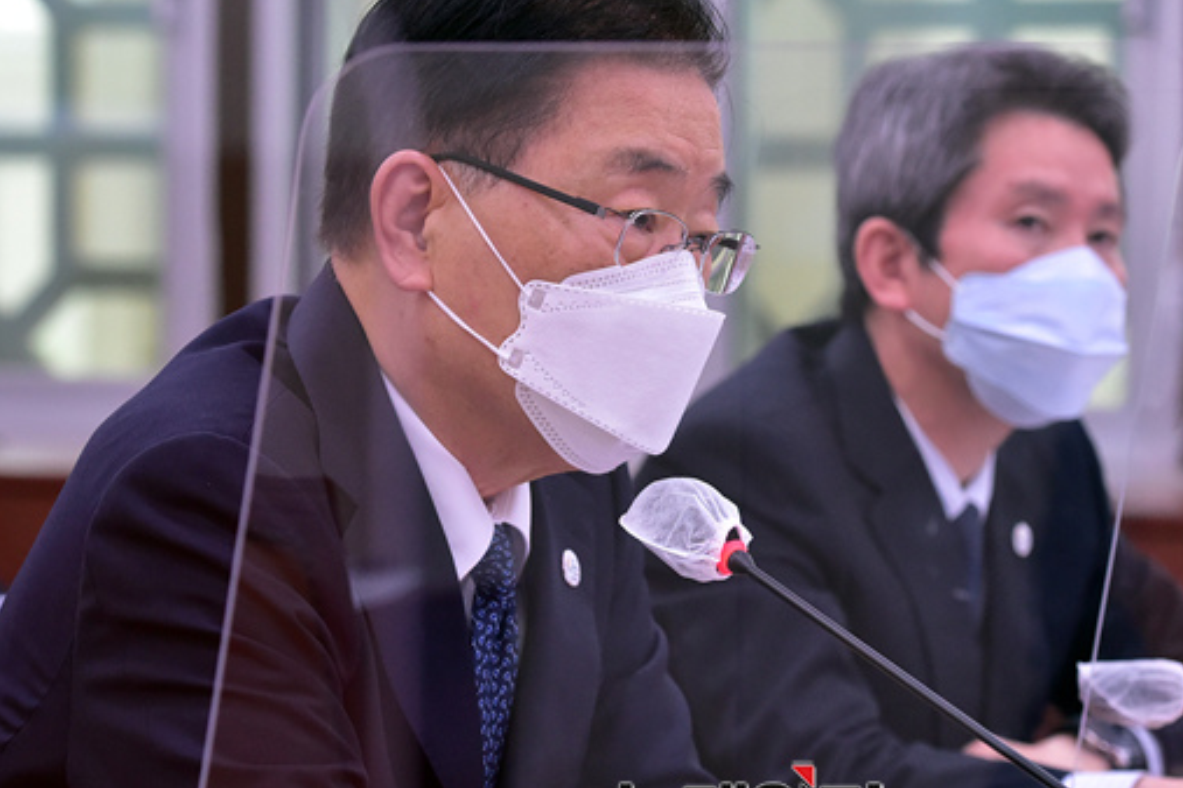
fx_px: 3943
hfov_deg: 17.0
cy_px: 411
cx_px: 742
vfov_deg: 11.4
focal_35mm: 120
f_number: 5
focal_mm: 95
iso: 2800
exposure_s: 1/250
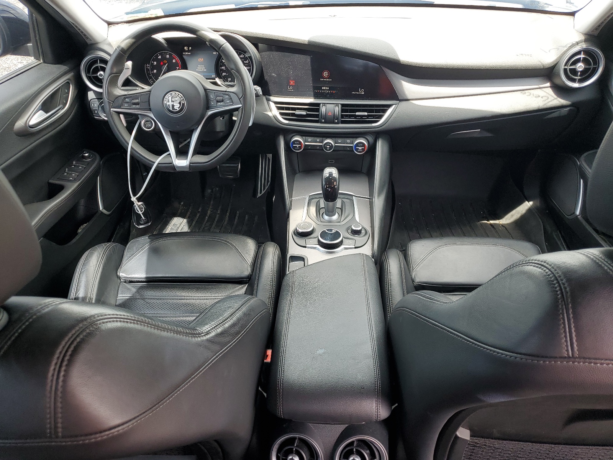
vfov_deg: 53.1
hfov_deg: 67.3
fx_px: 460
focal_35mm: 26
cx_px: 306
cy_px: 230
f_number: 1.5
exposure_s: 1/141
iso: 50
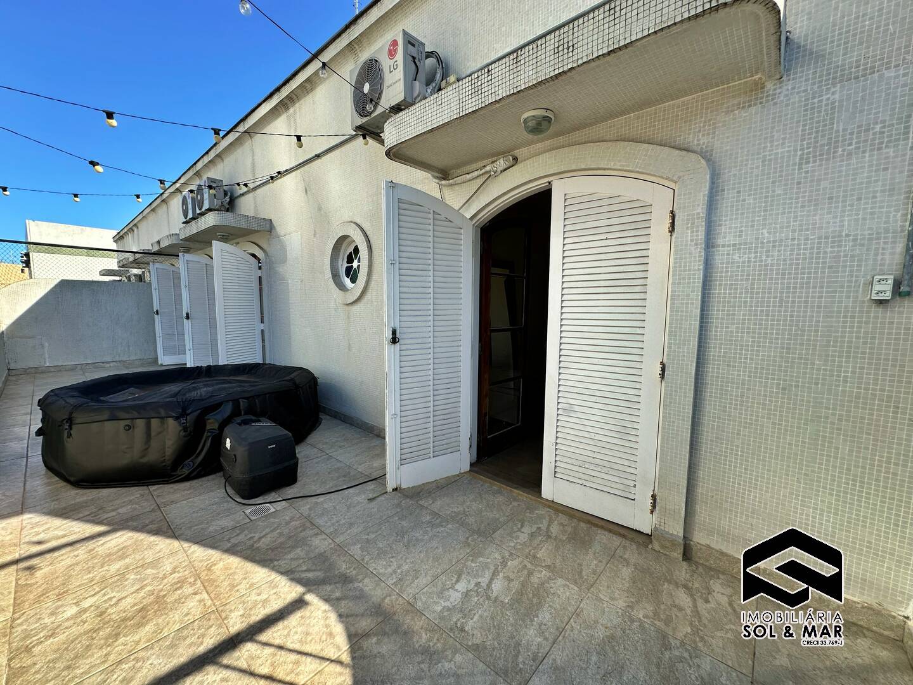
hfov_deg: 102.1
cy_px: 342
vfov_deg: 85.7
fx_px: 369
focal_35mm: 14
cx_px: 456
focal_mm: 2.22
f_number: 2.2
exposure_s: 1/1024
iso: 40
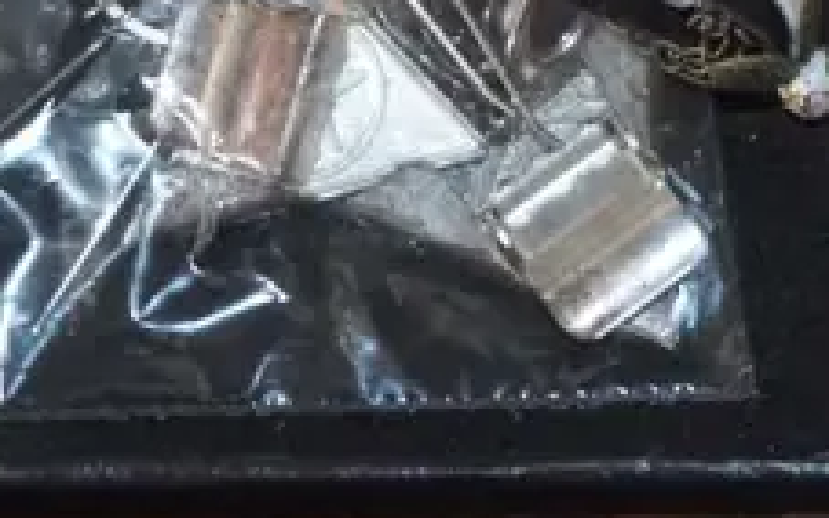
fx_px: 4113
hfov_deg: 11.3
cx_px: 928
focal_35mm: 182
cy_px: -744
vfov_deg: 6.8
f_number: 5.6
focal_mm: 19
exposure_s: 1/160
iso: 2500
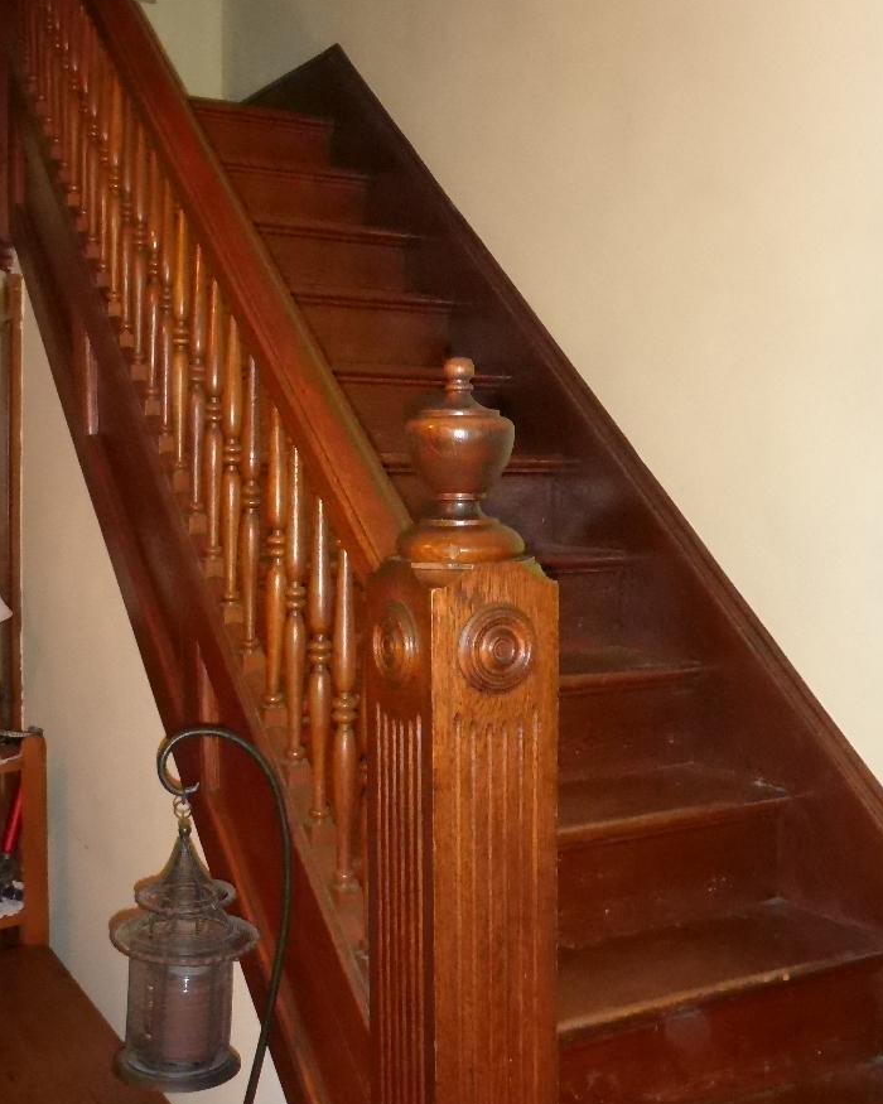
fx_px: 1307
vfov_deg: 45.8
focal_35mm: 40
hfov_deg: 37.3
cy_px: 536
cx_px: 401
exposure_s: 1/60
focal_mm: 4.9
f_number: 3.3
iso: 800
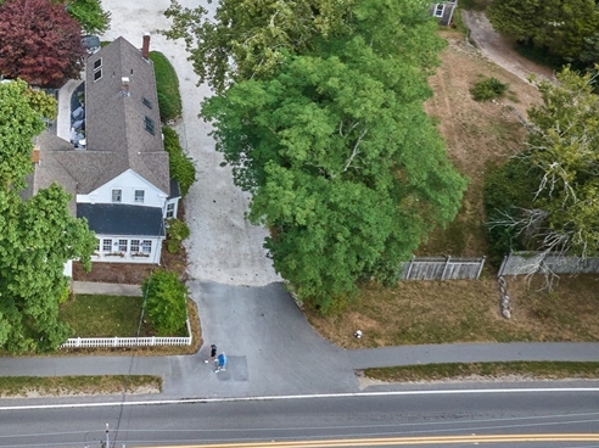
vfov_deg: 28.3
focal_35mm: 50
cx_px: 16
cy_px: 79
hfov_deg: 35.1
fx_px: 864
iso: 100
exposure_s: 1/100
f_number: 7.1
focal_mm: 12.29
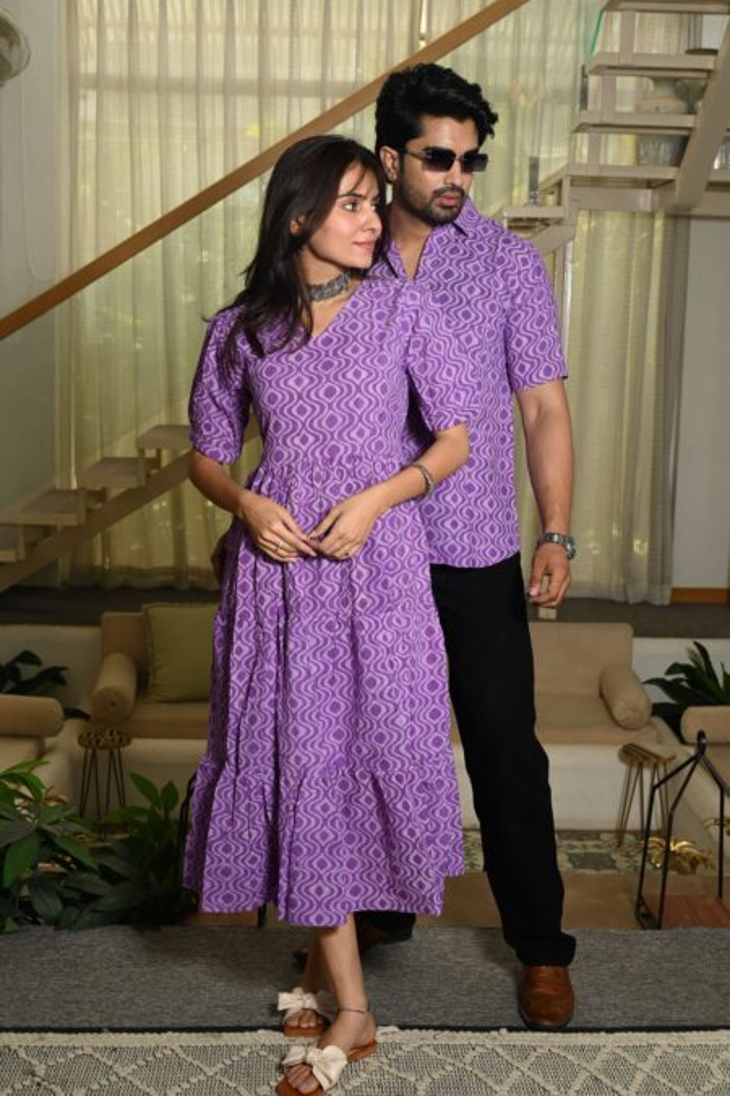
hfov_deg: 29.8
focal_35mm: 45
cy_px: 548
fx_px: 1370
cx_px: 365
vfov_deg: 43.6
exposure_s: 1/160
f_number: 8
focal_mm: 45
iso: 640
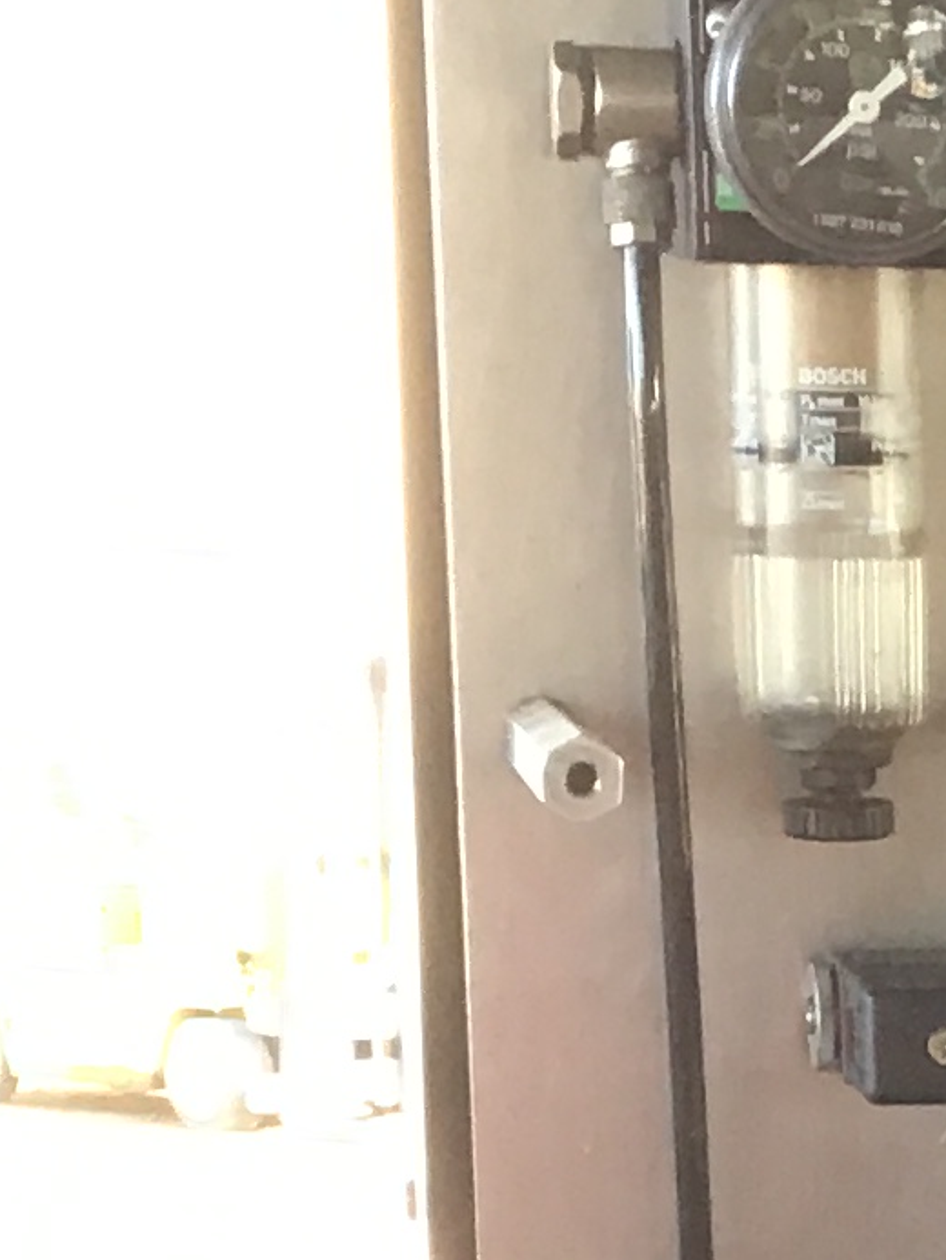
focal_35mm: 146
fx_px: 5318
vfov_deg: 13.1
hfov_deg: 9.7
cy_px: 1611
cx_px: 1666
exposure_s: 1/40
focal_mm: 3.3
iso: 32
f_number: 2.4
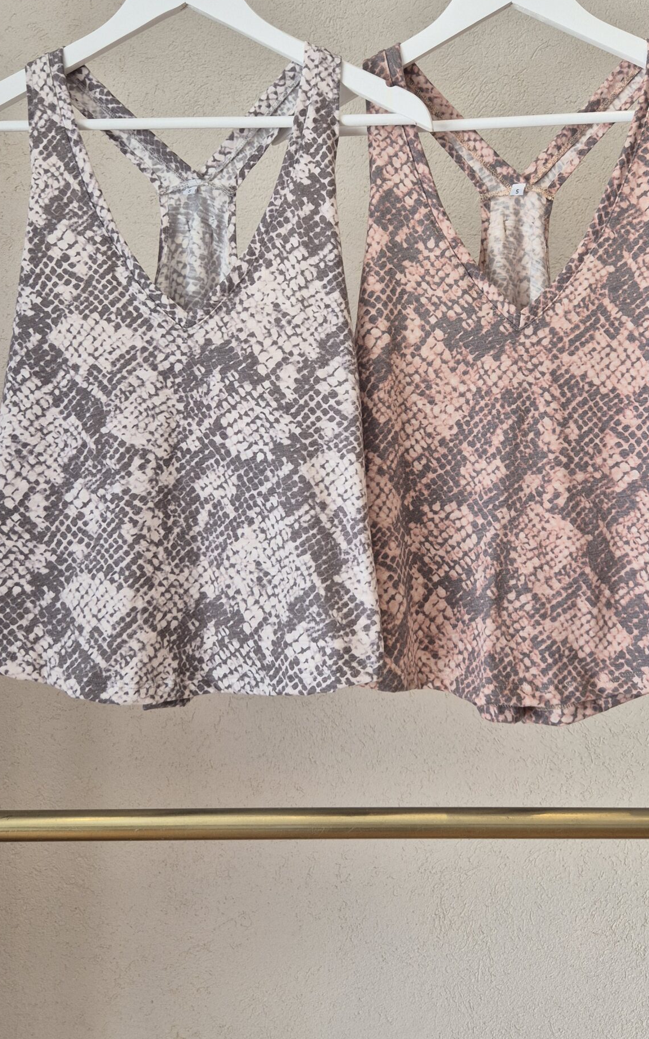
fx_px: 962
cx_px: 346
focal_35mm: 34
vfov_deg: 56.4
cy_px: 436
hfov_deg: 37.2
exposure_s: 1/180
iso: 40
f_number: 1.8
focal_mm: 5.4
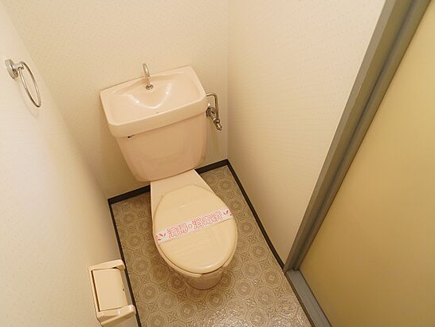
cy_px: 168
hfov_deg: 65.2
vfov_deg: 51.4
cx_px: 197
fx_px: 339
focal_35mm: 27
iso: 1000
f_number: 3.5
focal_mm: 16
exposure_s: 1/30
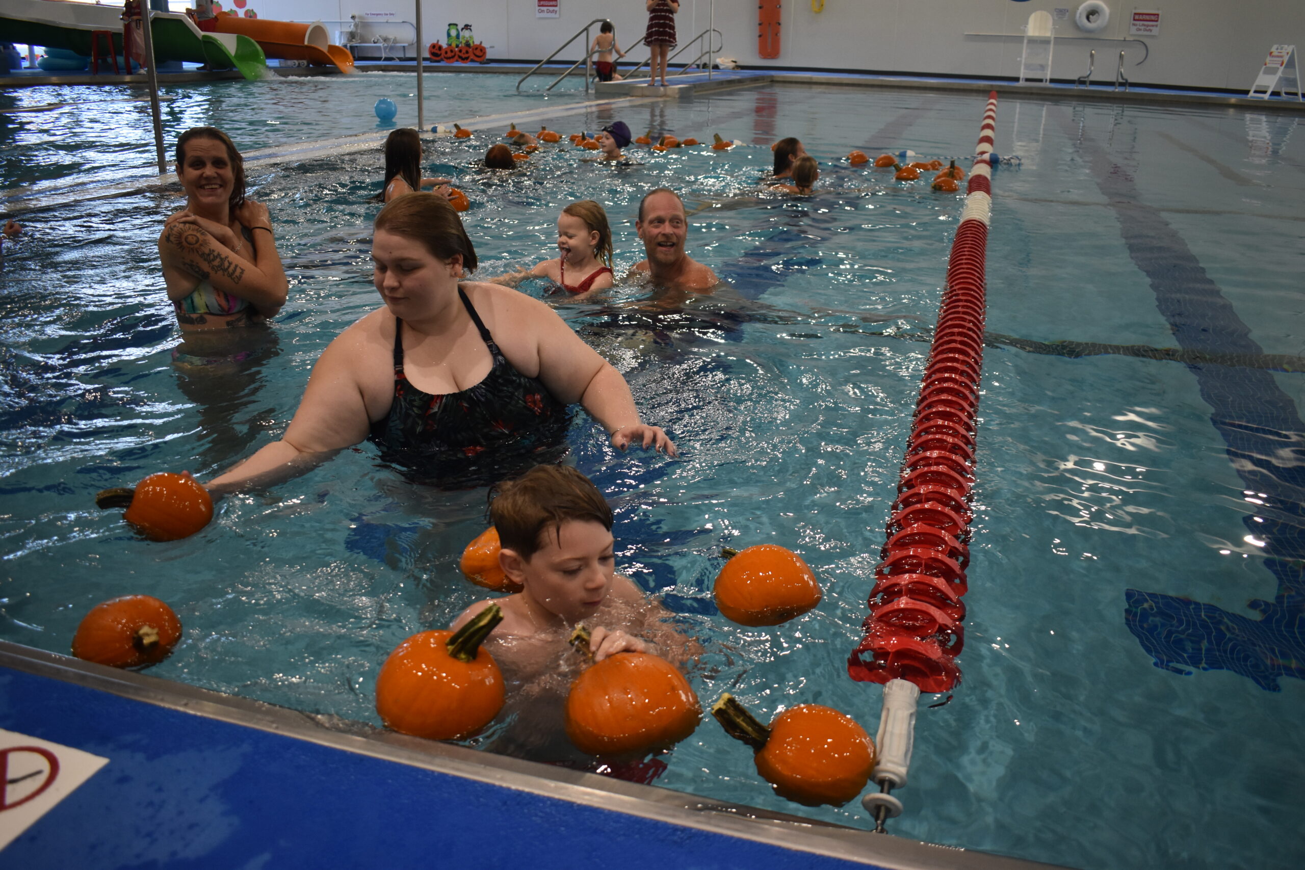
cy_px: 435
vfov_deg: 43.6
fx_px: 1087
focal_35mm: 30
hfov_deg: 61.9
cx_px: 652
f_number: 3.5
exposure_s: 1/250
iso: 800
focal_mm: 20
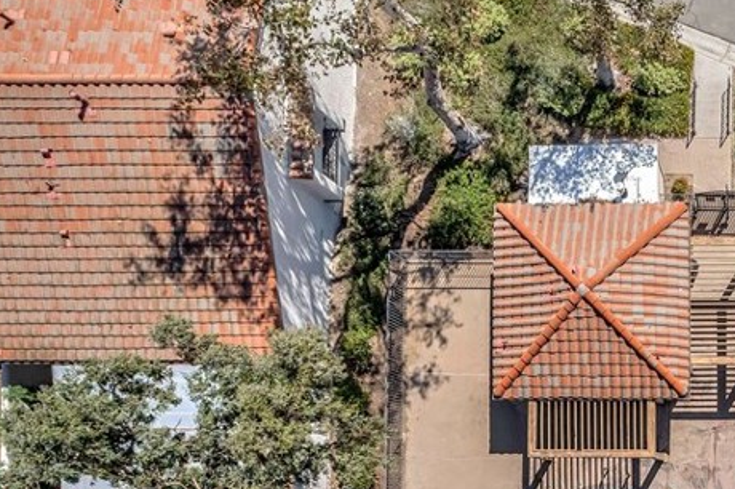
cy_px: 494
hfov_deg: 35.8
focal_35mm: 49
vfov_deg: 26.0
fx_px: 1000
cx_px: 759
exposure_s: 1/3200
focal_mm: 8.38
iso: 100
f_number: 2.8
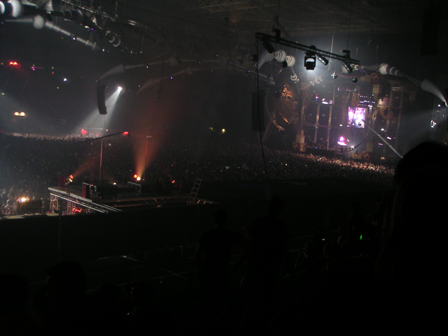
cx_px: 224
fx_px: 492
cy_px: 168
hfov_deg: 49.0
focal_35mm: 38
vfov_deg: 37.7
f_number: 2.8
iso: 100
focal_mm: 6
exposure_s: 1/6
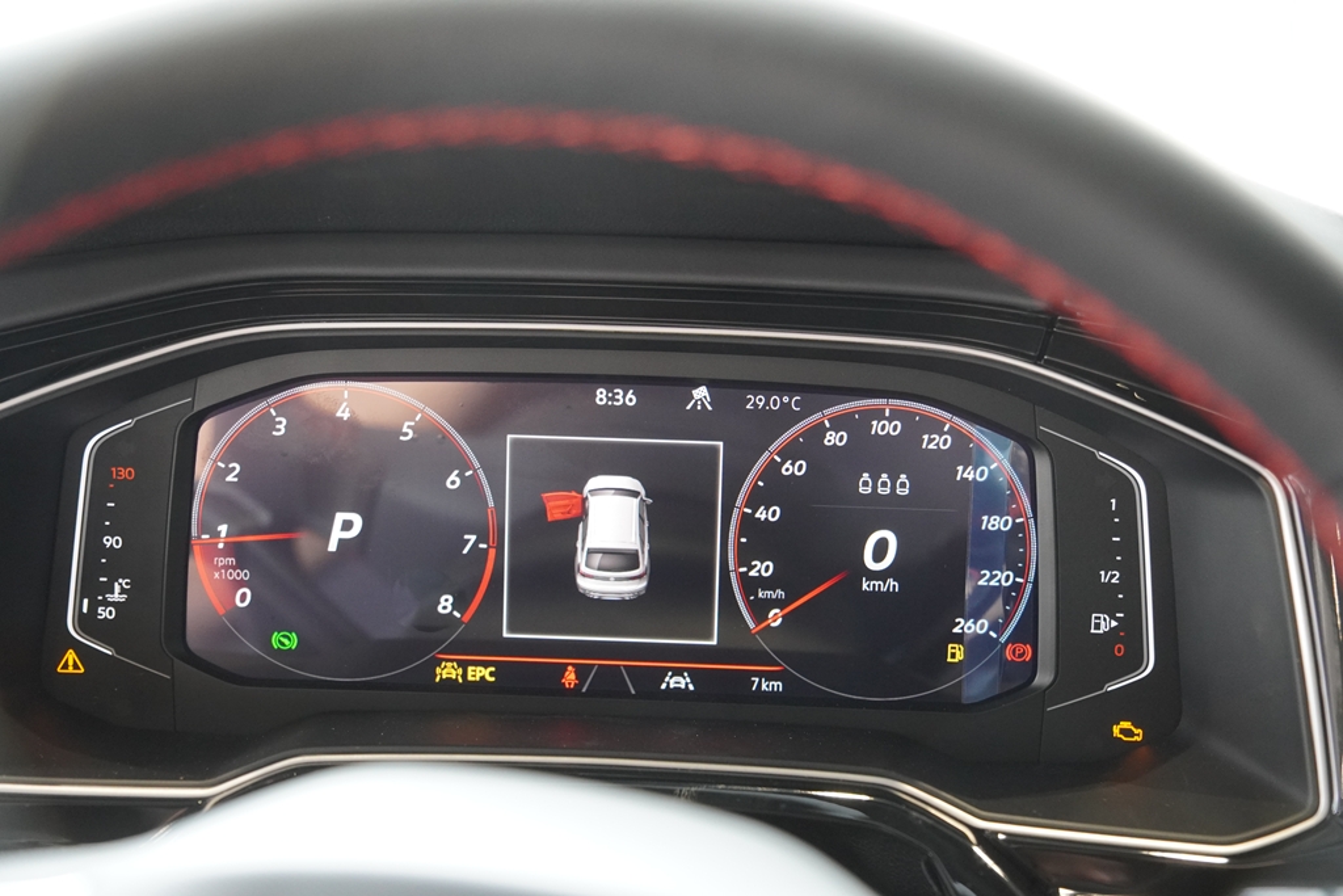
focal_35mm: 57
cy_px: 448
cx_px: 672
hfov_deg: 35.0
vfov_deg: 23.8
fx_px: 2127
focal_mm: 38
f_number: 2.8
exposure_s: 1/160
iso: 1600
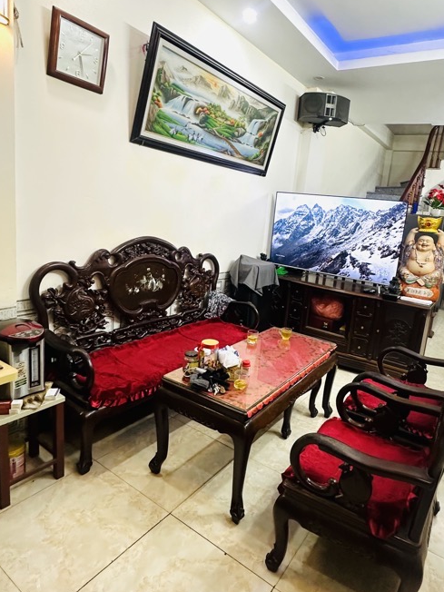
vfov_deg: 76.3
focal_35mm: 22
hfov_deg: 60.6
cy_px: 277
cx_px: 263
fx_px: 376
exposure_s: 1/50
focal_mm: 2.22
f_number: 2.2
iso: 200
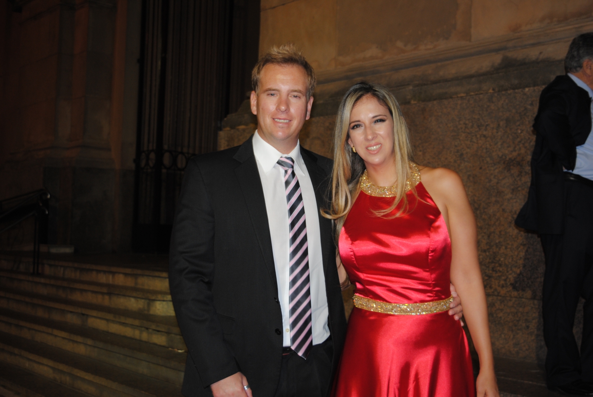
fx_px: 841
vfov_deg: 26.6
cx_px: 296
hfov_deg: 38.8
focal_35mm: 51
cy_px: 198
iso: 200
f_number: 4.5
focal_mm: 34
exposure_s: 1/60
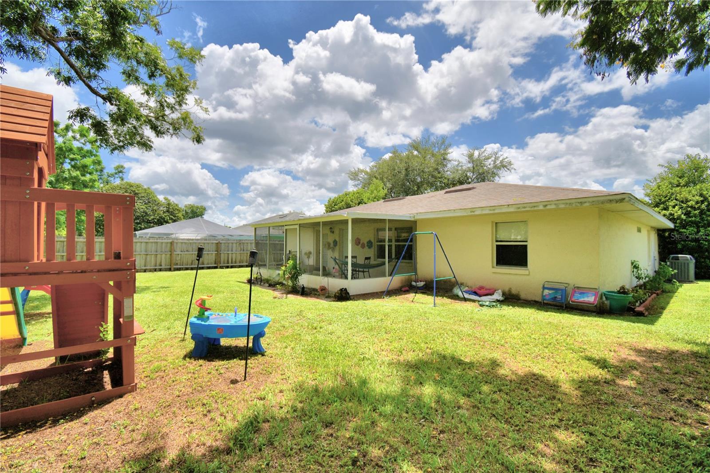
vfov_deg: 77.3
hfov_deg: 100.4
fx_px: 296
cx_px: 355
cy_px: 236
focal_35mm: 15
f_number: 4.5
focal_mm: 10
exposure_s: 1/1600
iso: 100
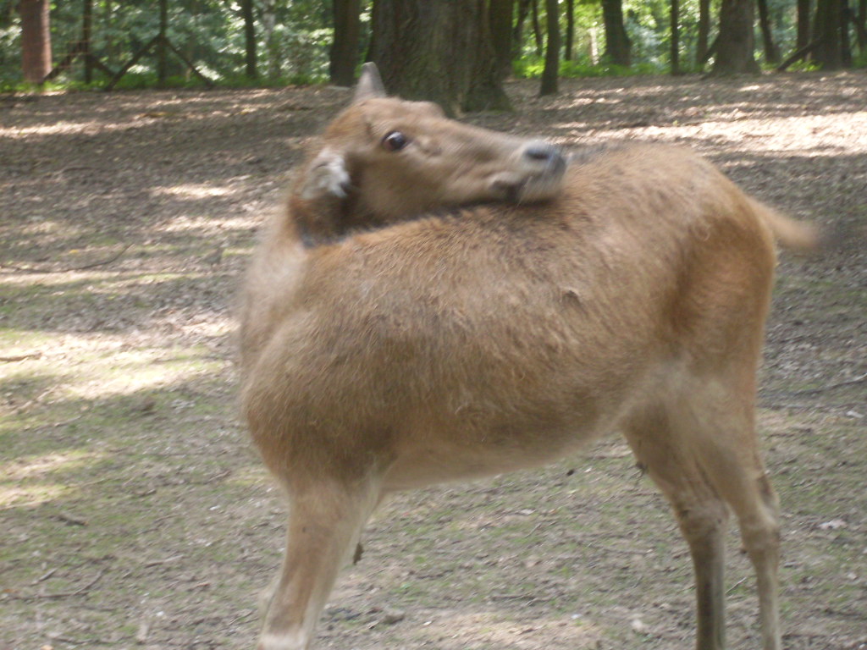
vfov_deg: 13.0
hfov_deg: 17.3
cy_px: 325
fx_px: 2855
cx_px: 434
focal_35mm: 114
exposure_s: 1/60
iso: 200
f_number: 5.2
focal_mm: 18.9
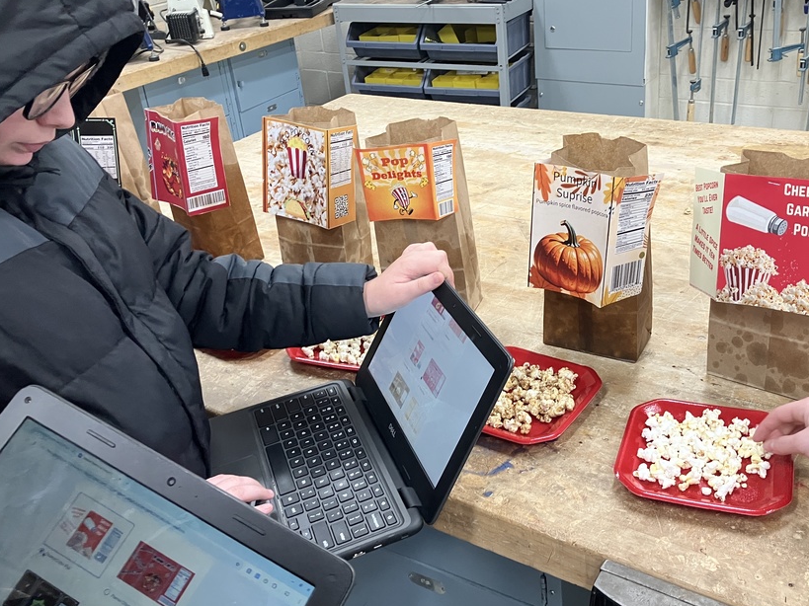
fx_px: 818
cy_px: 302
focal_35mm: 35
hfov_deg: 52.4
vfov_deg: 40.7
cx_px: 465
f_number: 1.8
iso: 125
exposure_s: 1/60
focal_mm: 3.99
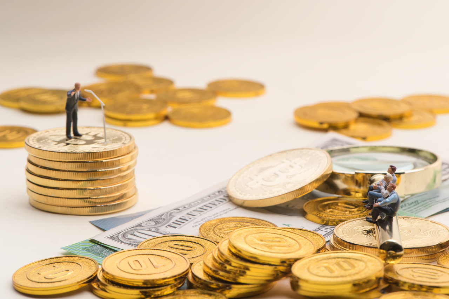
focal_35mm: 105
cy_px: 150
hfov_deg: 19.5
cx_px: 224
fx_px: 1310
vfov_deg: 13.0
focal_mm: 105
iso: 64
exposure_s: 1/8
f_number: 16
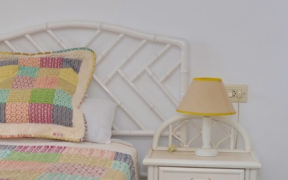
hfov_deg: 18.3
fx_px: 832
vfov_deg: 12.4
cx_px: -89
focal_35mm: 106
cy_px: 72
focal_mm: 18
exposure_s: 1/125
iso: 200
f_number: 5.6
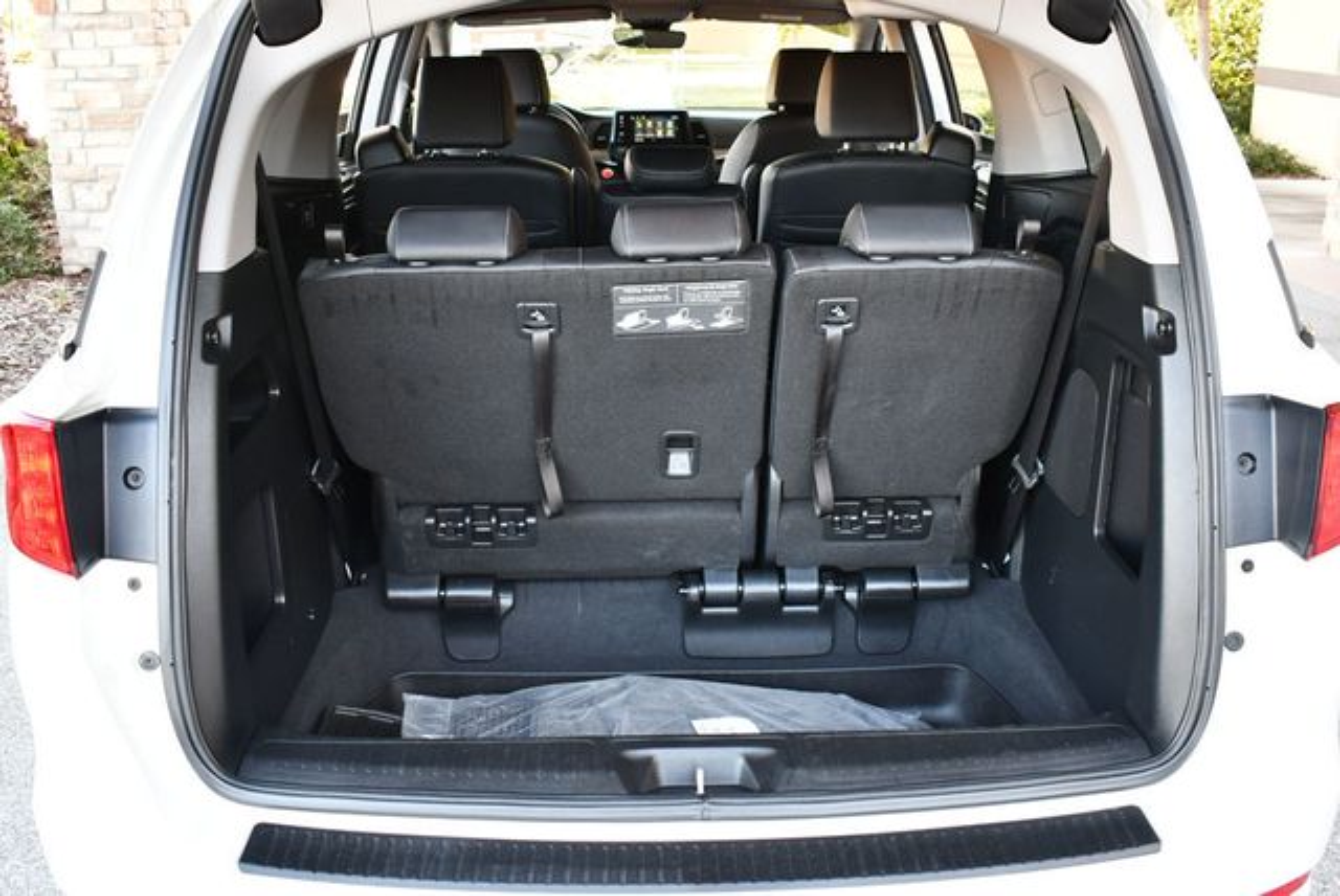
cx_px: 670
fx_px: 1341
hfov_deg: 53.1
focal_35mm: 36
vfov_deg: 36.9
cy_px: 448
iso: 800
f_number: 3.5
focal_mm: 18
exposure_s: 1/125
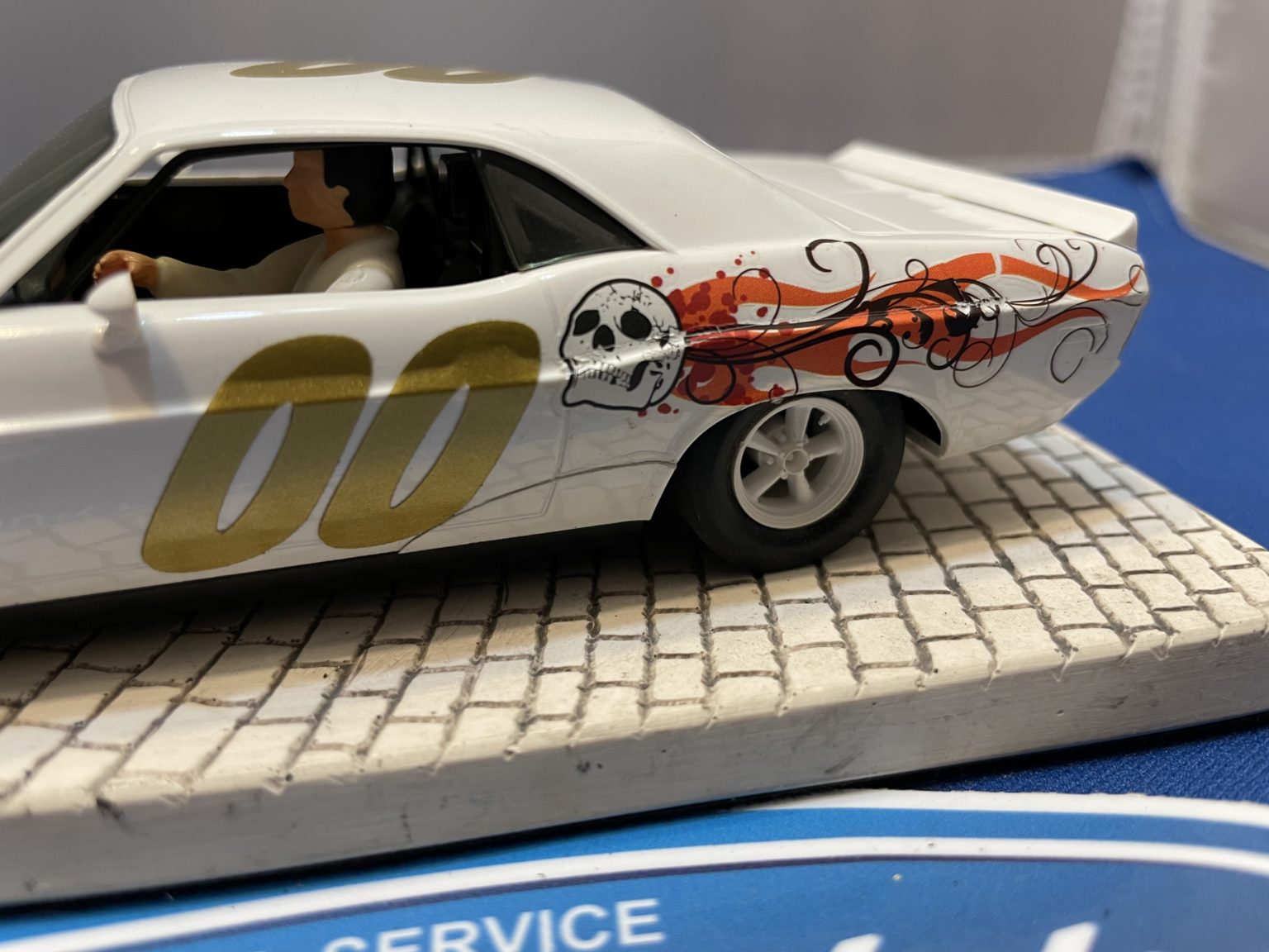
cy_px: 476
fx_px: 953
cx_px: 634
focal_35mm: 26
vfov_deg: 53.1
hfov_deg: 67.3
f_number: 1.6
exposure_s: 1/60
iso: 100
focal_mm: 4.2
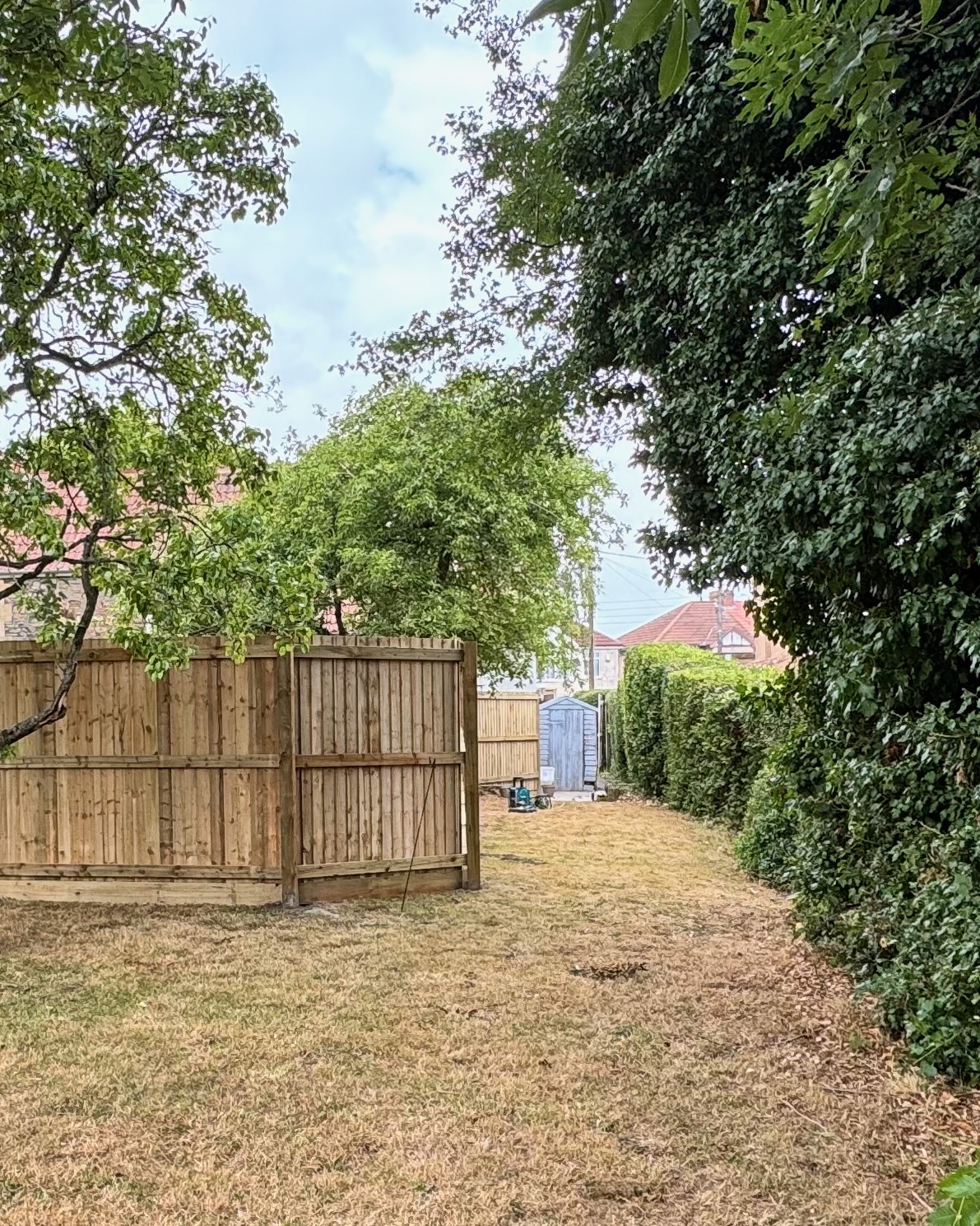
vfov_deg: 48.8
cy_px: 734
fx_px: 1342
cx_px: 280
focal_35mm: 37
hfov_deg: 39.3
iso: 40
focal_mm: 2.22
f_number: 2.2
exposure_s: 1/217
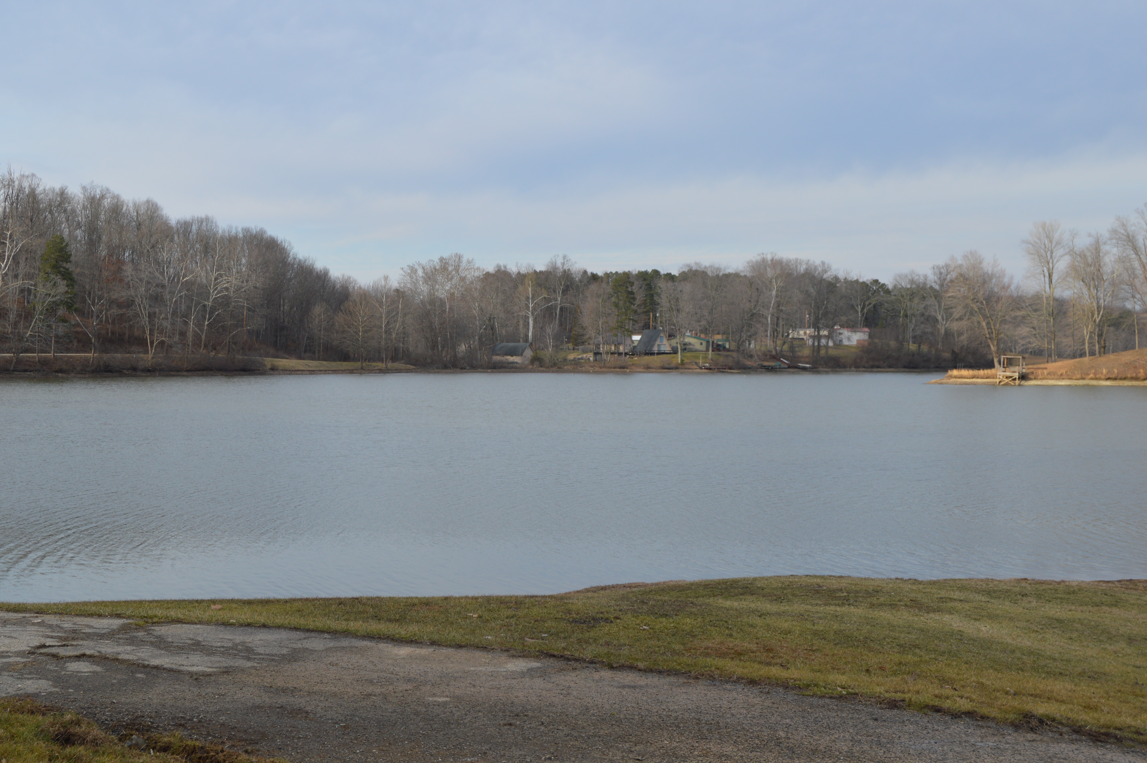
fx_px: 1655
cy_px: 339
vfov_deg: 25.9
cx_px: 492
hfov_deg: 38.1
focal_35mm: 52
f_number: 7.1
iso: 100
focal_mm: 28
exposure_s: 1/200
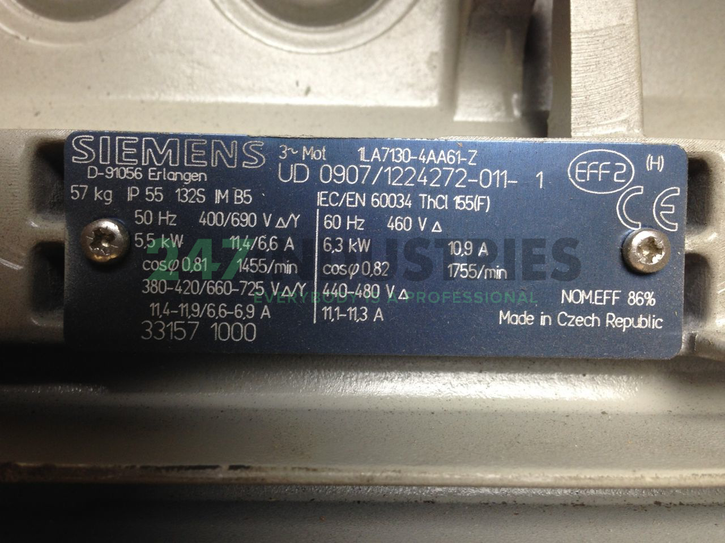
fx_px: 691
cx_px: 362
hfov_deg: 55.4
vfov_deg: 42.9
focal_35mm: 33
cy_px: 272
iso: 50
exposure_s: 1/20
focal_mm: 4.12
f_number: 2.4
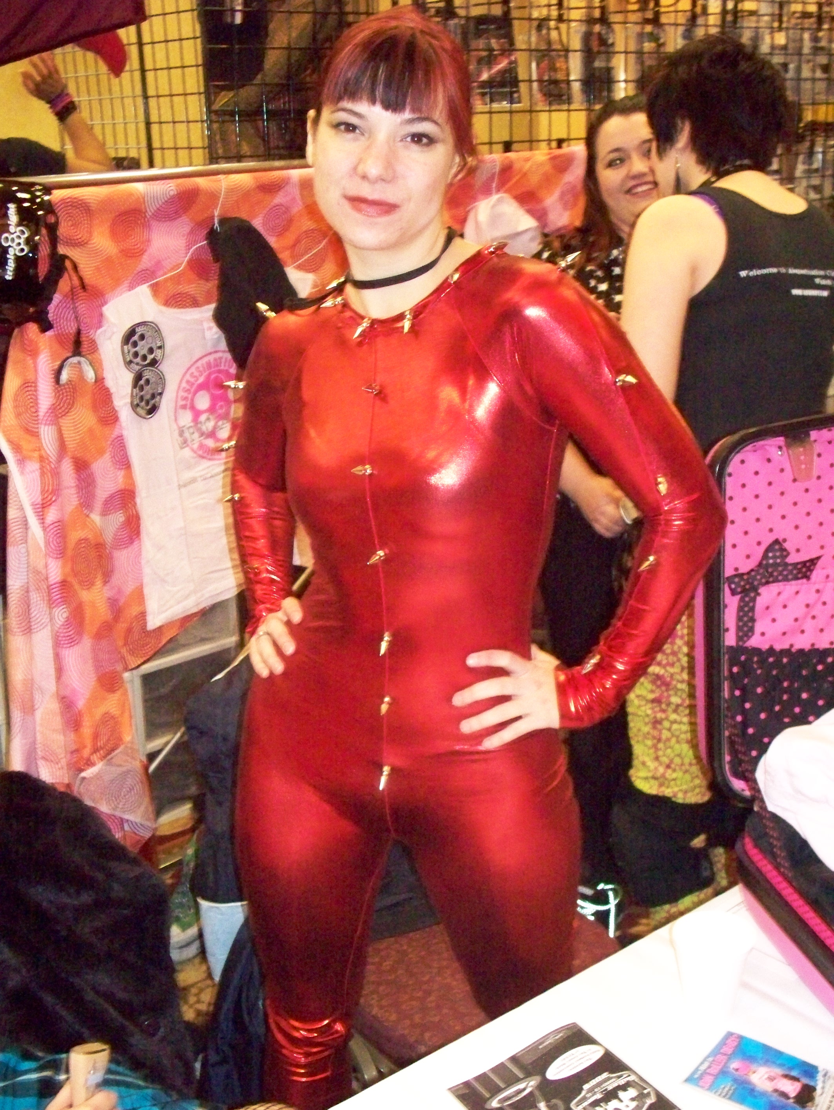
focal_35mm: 47
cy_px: 555
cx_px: 417
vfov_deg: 40.4
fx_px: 1508
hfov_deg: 30.9
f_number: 2.9
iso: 1600
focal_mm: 9.86
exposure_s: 1/60
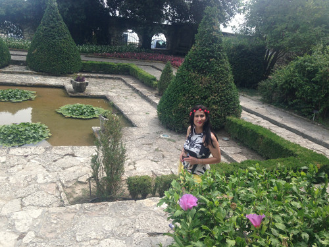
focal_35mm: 33
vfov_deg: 42.9
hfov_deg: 55.4
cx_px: 164
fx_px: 314
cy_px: 124
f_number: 2.4
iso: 50
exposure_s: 1/570
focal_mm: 4.12
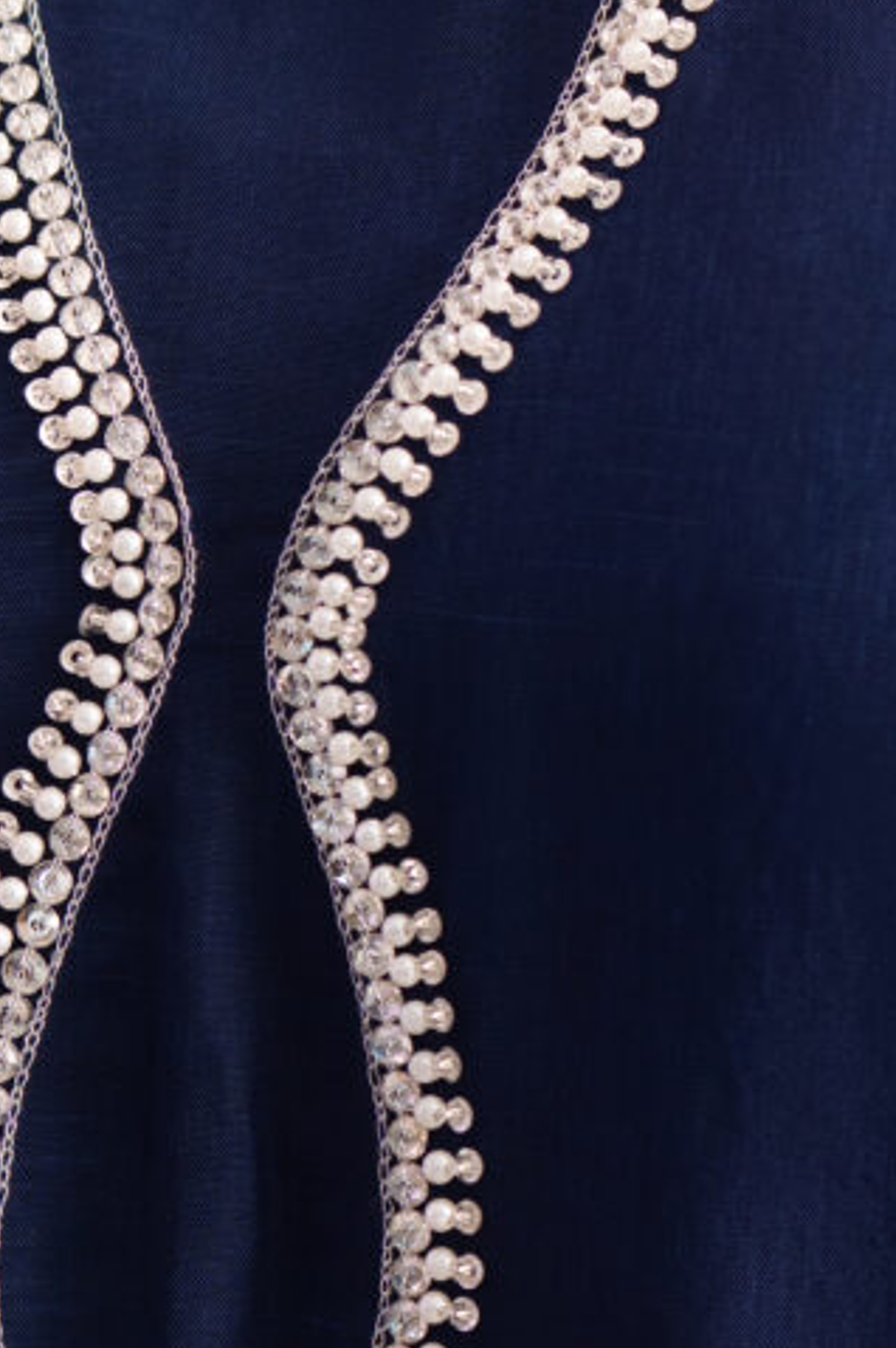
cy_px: 795
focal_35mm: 268
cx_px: 948
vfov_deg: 7.7
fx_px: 10019
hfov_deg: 5.1
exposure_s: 1/125
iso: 250
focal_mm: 50
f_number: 2.5
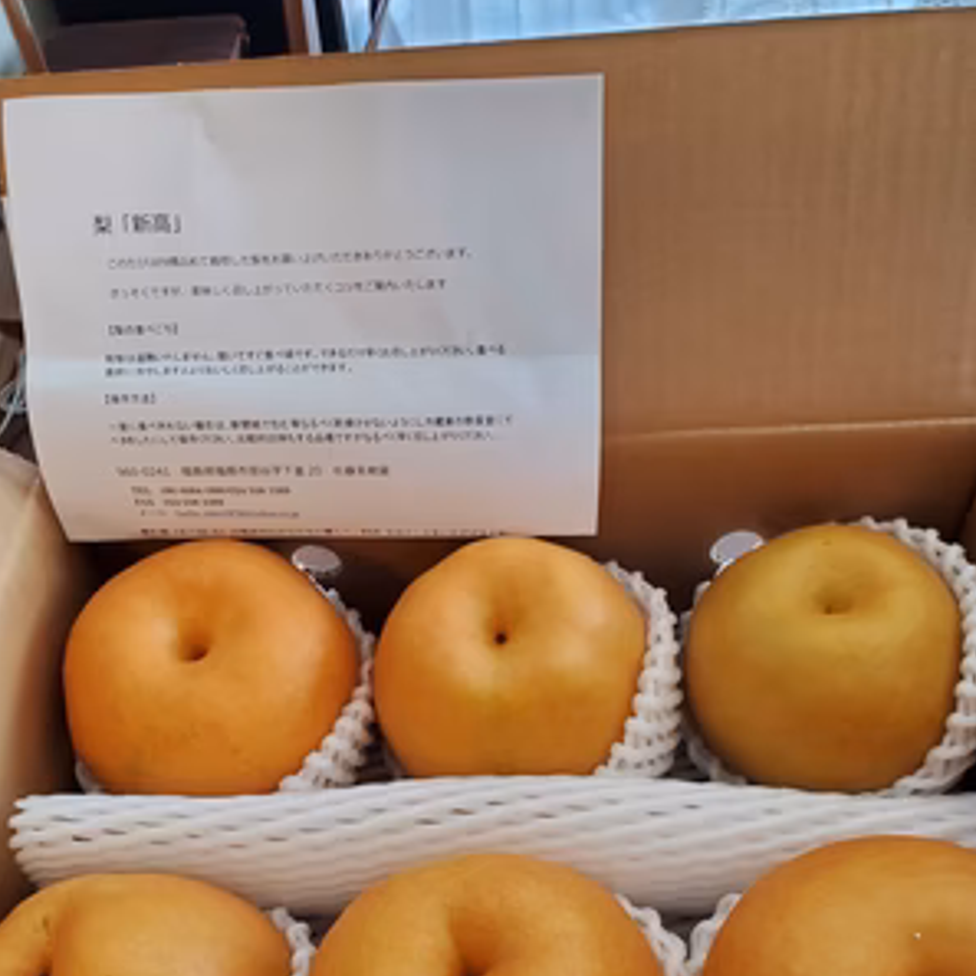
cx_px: 486
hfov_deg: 52.5
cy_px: 644
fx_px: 989
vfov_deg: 51.6
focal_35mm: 31
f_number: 2.4
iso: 320
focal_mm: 4.3
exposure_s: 1/100
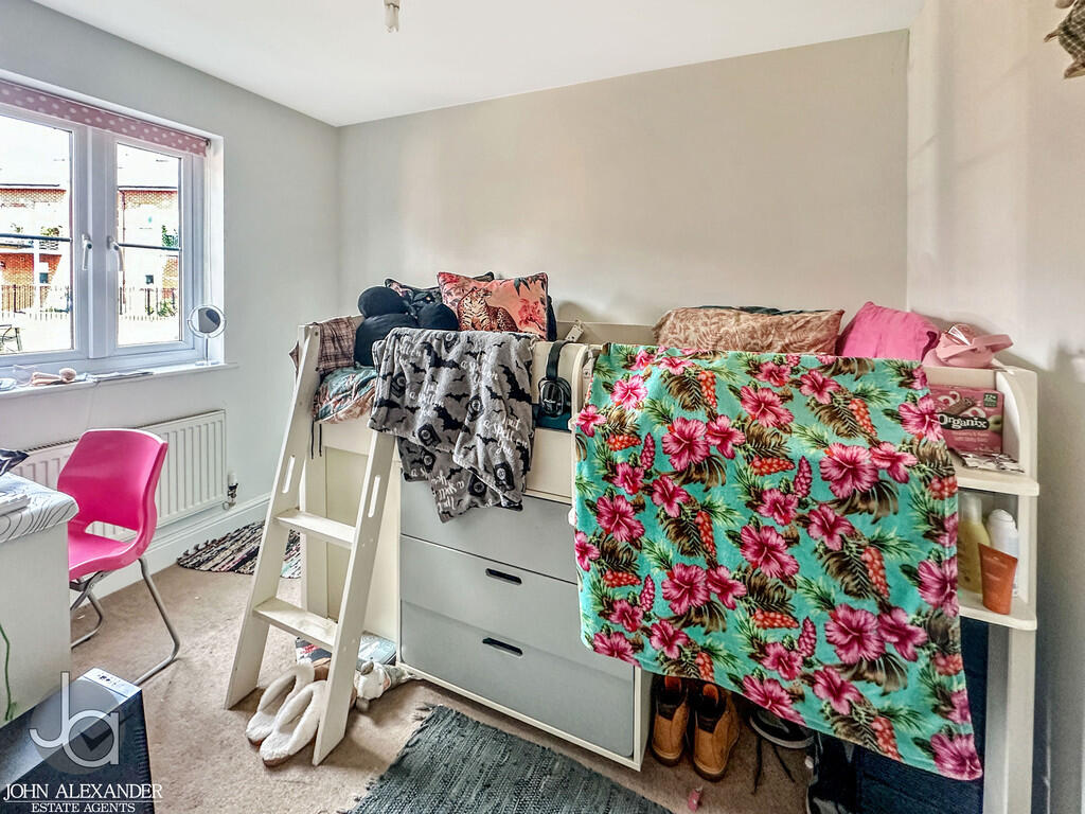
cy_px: 407
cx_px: 542
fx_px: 439
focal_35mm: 14
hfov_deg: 102.1
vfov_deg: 85.7
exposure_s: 1/75
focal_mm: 2.22
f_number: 2.2
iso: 320
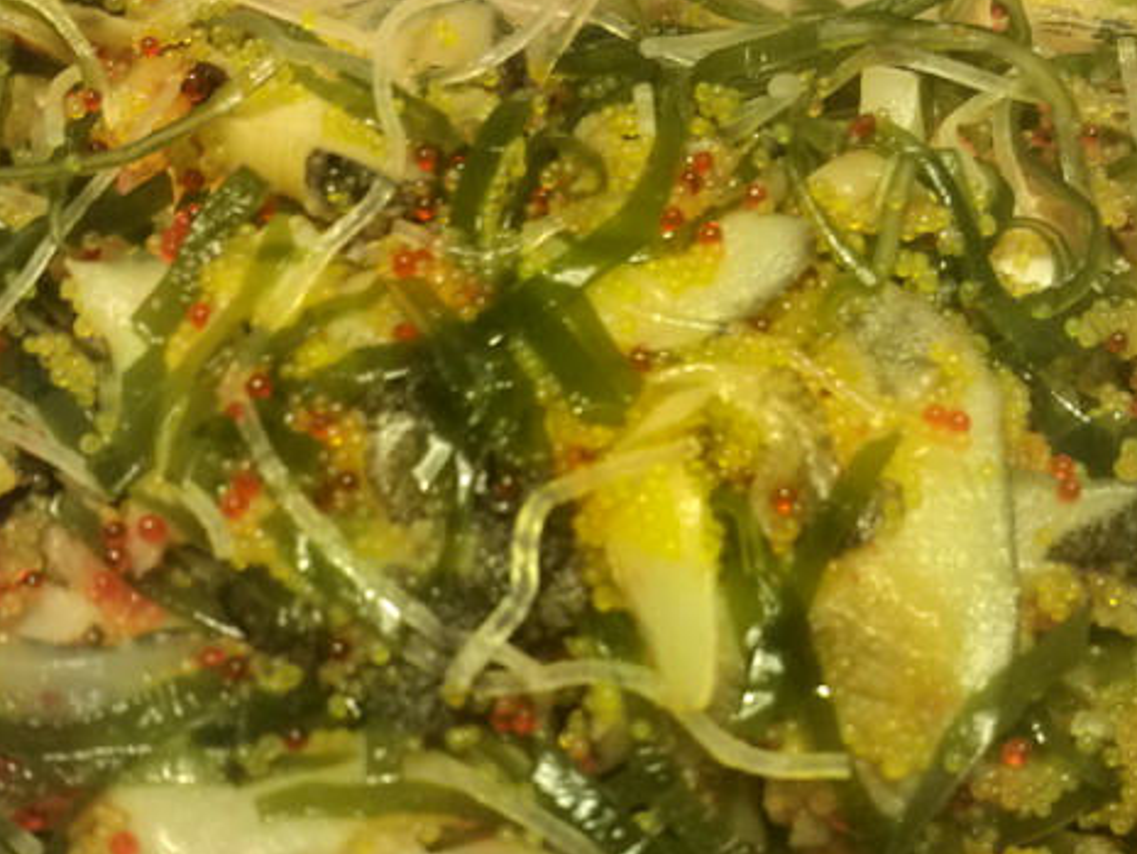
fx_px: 1446
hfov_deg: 42.9
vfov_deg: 32.8
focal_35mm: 44
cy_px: 489
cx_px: 602
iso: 102
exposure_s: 1/4.85
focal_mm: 3.3
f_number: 2.8
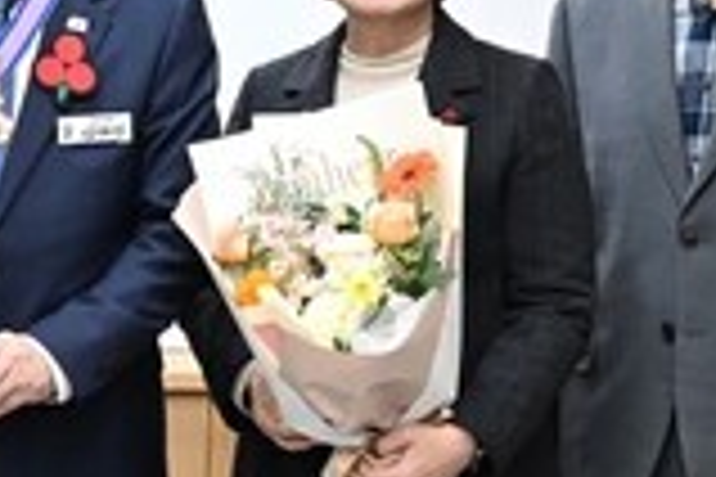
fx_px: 2327
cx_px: -113
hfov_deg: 16.8
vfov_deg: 11.7
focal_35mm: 117
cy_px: 351
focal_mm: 31
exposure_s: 1/125
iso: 2500
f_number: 5.6
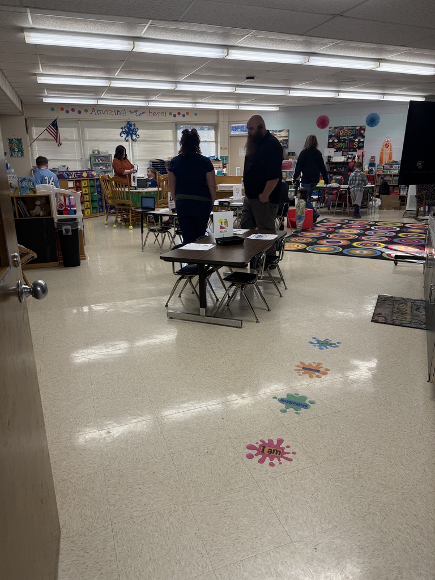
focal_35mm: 24
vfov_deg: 71.6
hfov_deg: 56.8
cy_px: 290
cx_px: 218
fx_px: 402
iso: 100
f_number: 1.78
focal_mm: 6.76
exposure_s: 1/150
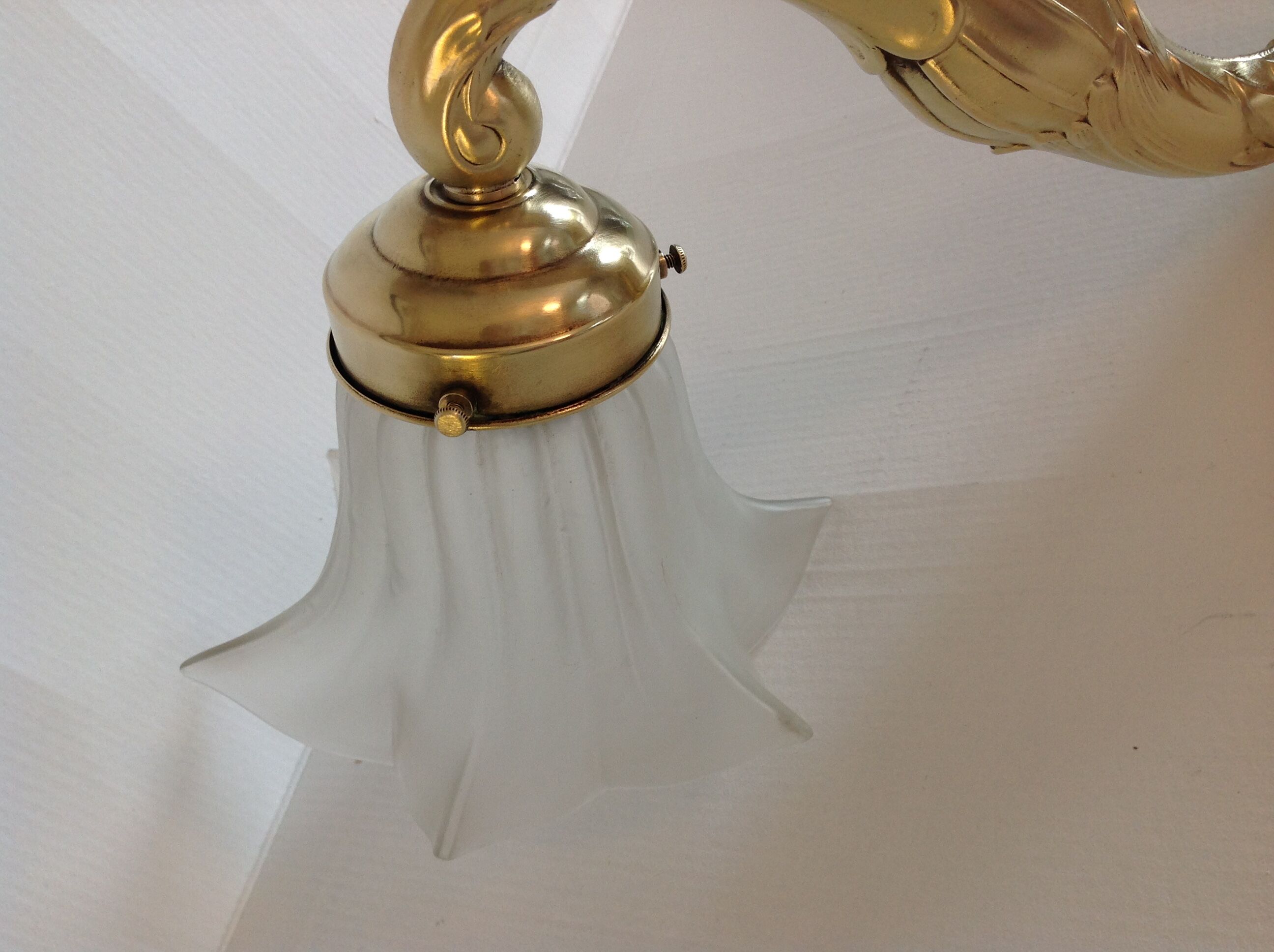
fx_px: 1286
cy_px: 476
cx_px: 637
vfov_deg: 40.6
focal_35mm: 35
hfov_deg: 52.7
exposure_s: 1/24
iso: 50
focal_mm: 4.28
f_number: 2.4
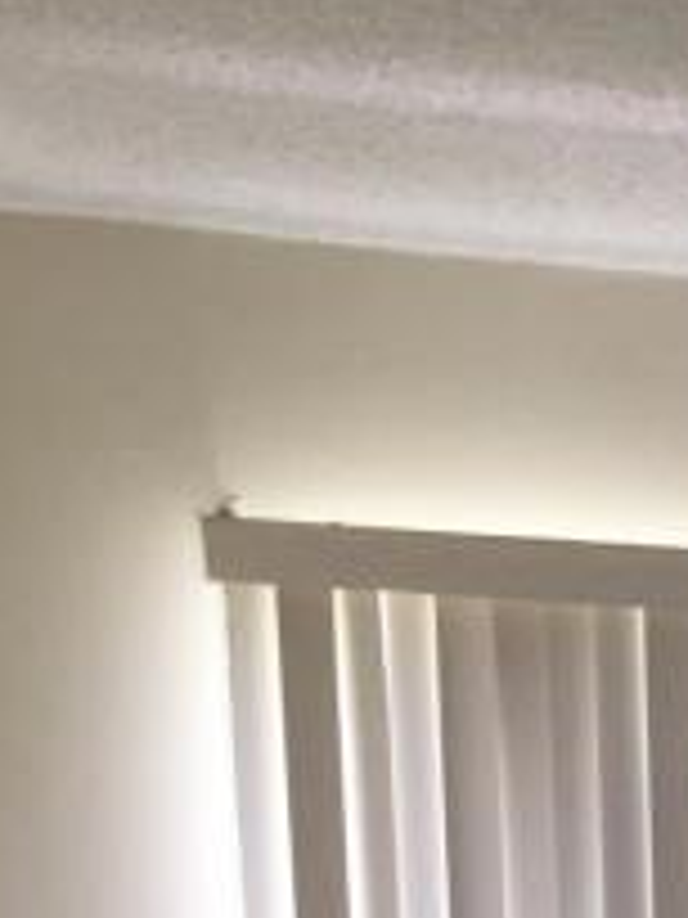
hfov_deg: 12.4
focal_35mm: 109
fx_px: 2889
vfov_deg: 15.7
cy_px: 1602
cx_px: 1255
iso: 40
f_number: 2.2
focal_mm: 4.15
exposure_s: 1/30
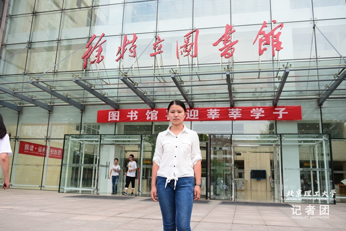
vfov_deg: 41.1
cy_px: 116
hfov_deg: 58.7
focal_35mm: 32
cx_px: 173
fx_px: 308
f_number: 3.5
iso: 100
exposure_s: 1/320
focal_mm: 32
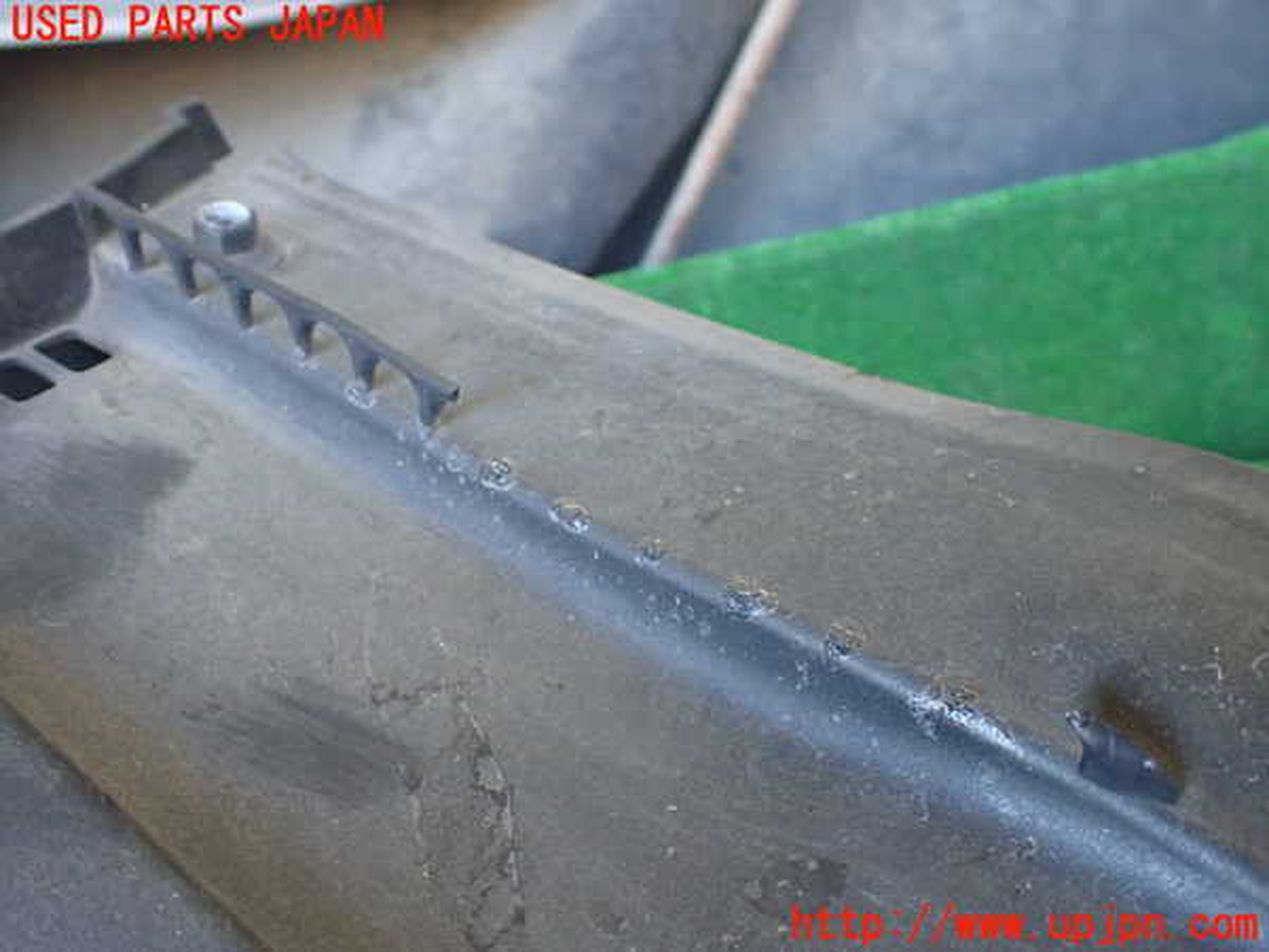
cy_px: 476
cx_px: 634
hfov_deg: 60.0
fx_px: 1100
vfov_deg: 46.8
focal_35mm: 30
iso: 800
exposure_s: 1/125
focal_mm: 5.4
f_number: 2.3
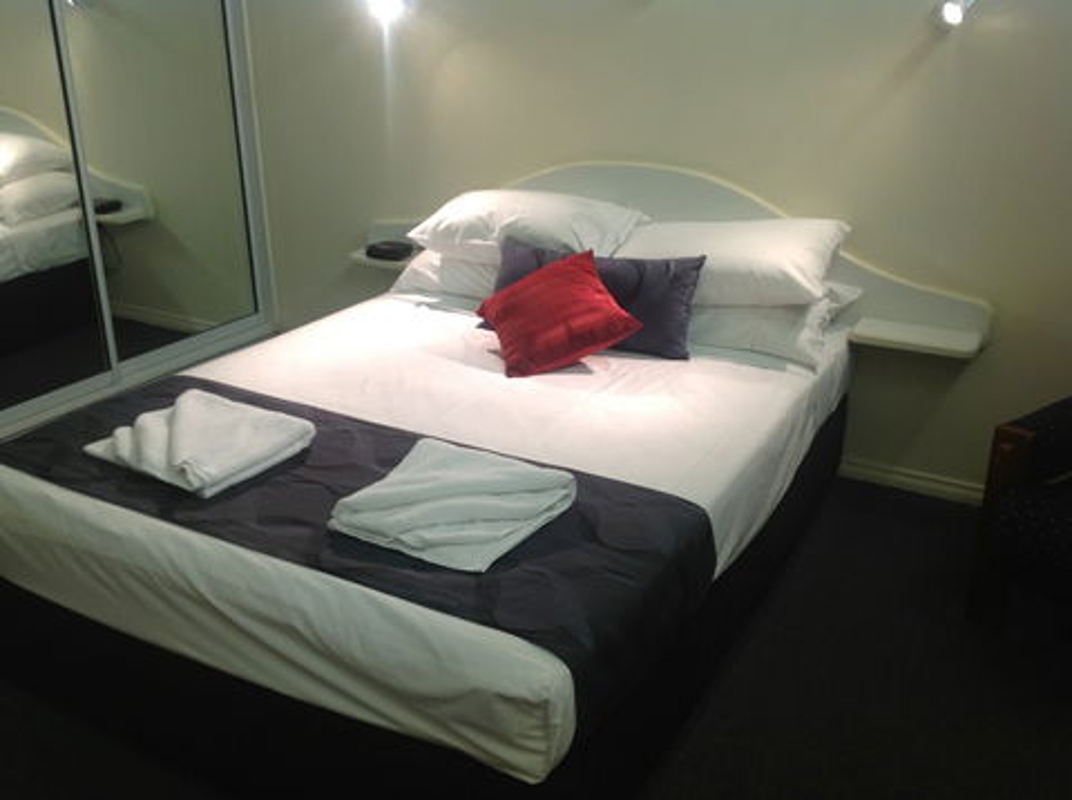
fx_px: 1082
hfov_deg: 52.7
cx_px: 536
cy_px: 400
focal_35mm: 35
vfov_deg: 40.6
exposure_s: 1/25
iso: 64
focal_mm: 4.28
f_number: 2.4
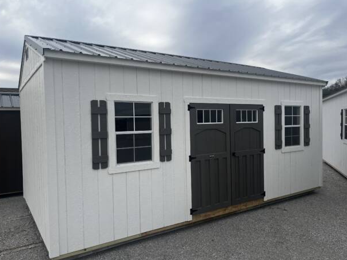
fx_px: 271
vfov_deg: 51.3
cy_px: 130
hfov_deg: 65.3
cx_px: 172
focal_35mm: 27
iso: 50
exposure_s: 1/2410
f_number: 1.6
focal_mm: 5.1
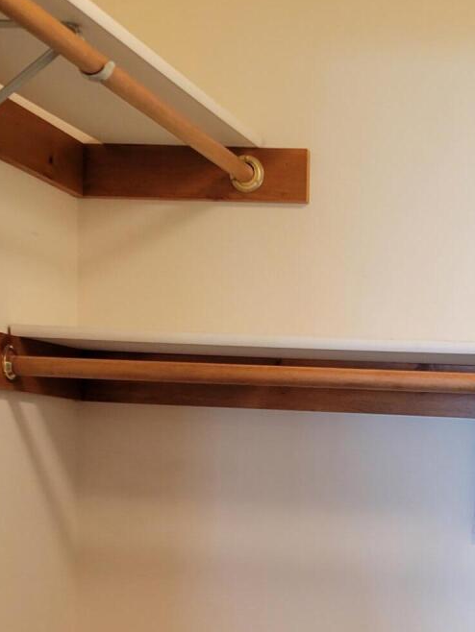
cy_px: 693
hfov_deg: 18.3
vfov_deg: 23.2
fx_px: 1444
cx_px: 435
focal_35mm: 79
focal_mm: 5.4
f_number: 1.8
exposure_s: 1/40
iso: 80
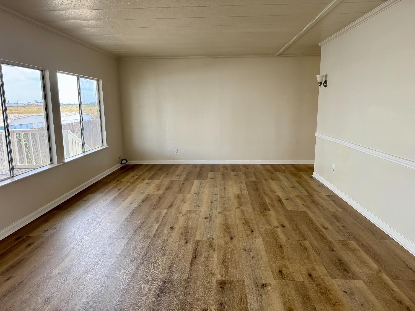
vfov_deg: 56.8
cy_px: 156
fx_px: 288
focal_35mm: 24
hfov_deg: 71.6
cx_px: 208
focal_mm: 6.76
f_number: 1.78
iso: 100
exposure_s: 1/160
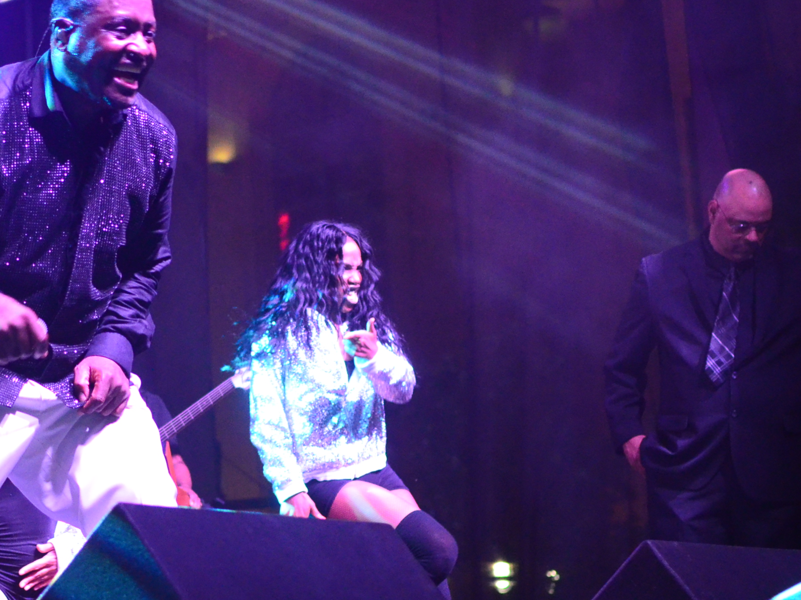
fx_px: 2383
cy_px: 235
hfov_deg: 18.8
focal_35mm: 103
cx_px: 97
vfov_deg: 14.4
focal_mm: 35
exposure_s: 1/250
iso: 3200
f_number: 2.8
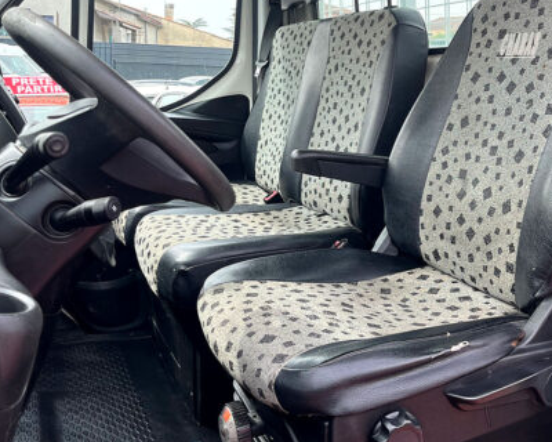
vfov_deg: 37.0
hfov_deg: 45.6
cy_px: 151
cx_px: 324
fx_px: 653
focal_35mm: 40
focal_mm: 5.1
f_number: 1.6
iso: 50
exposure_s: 1/371
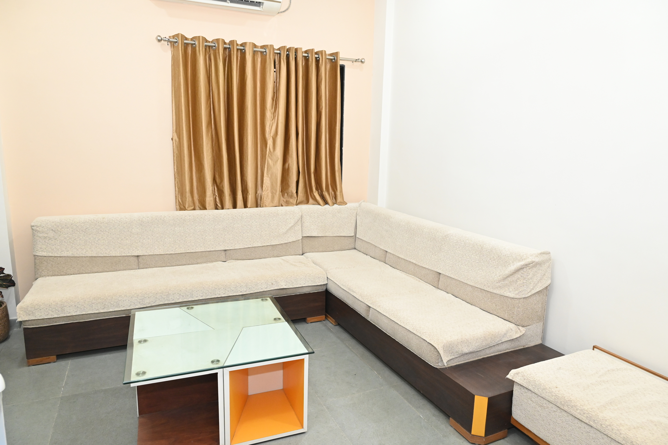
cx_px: 334
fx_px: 445
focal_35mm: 24
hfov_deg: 73.8
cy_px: 222
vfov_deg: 53.1
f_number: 5.6
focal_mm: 24
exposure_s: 1/160
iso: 3200
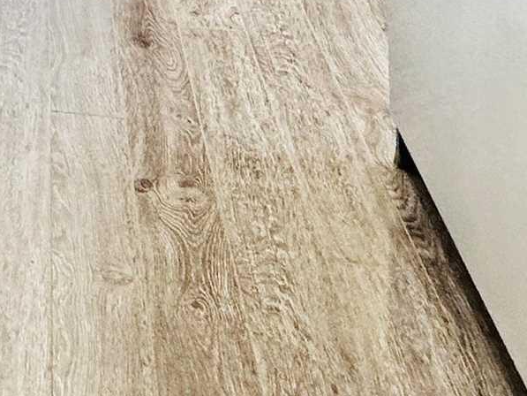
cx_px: -285
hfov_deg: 22.0
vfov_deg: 15.8
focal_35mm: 72
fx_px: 1096
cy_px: -407
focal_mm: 2.22
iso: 125
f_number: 2.2
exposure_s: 1/120
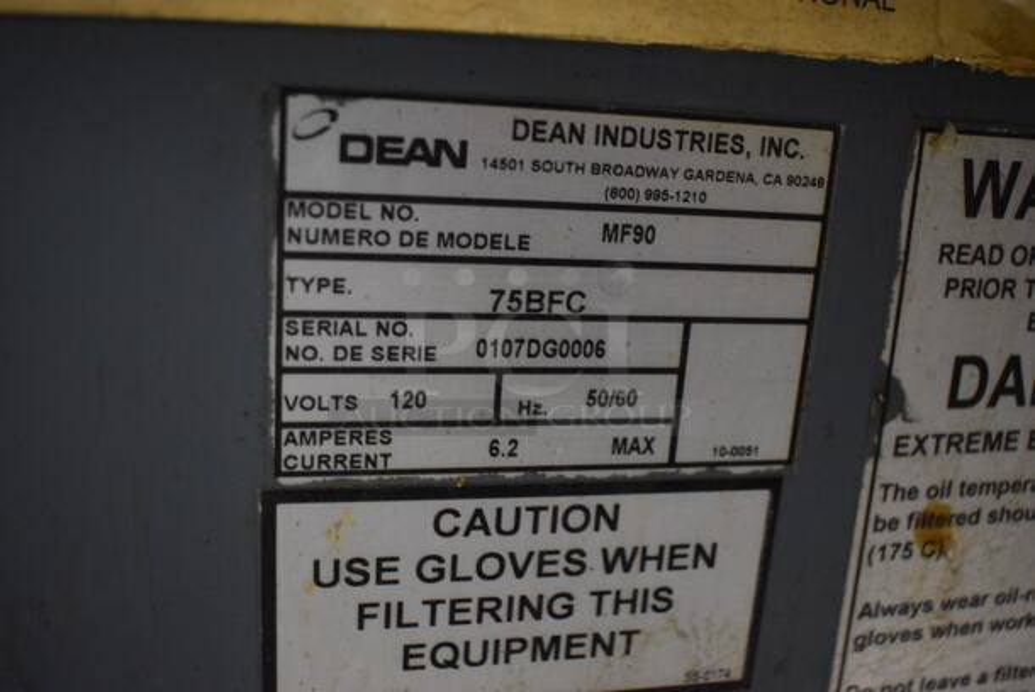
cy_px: 346
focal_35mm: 36
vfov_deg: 37.0
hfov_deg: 53.1
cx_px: 518
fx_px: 1036
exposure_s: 1/30
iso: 3200
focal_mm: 24
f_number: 3.8
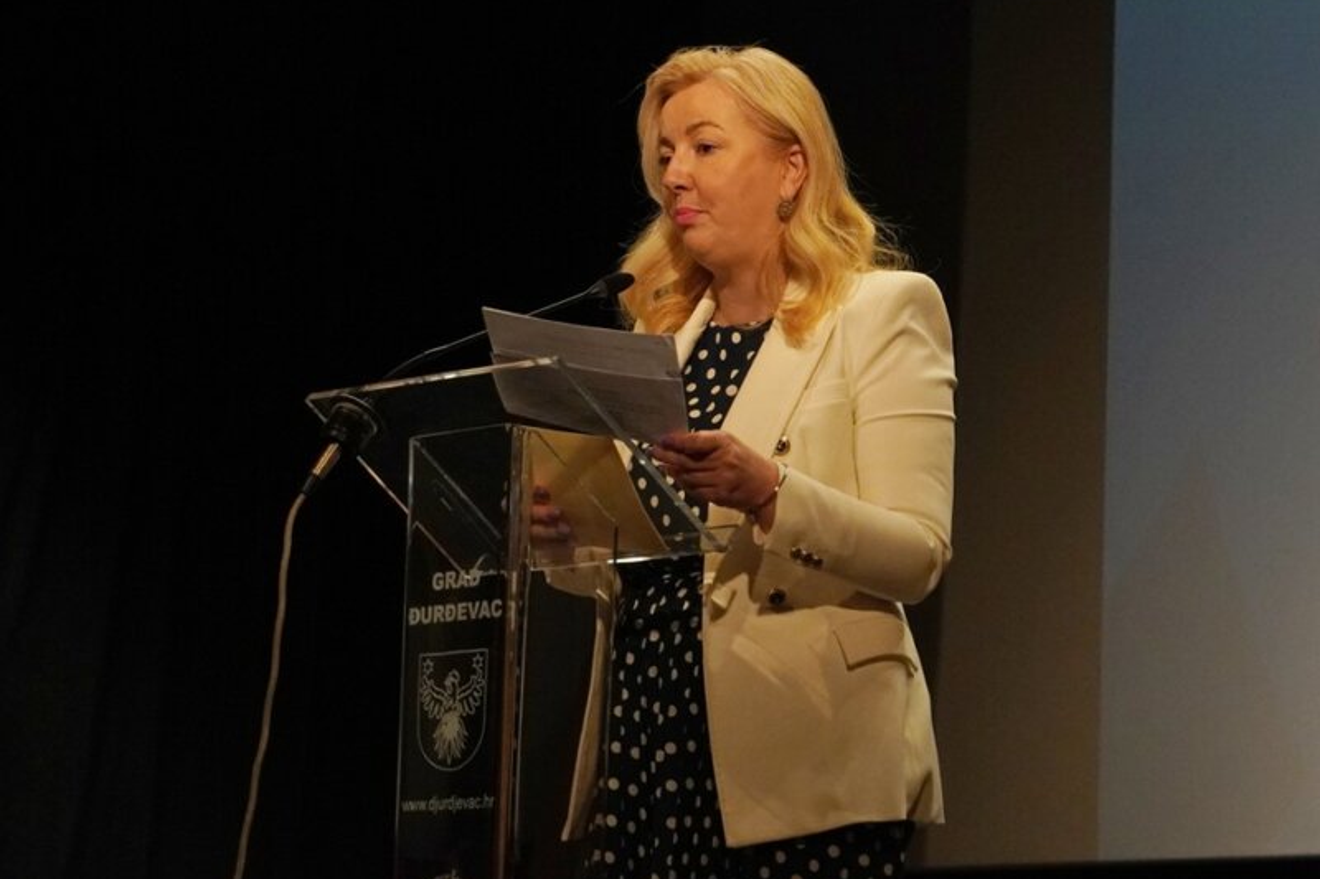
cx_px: 713
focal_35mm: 96
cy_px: 489
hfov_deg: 21.2
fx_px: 3519
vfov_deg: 14.2
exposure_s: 1/125
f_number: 5.6
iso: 2000
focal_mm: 50
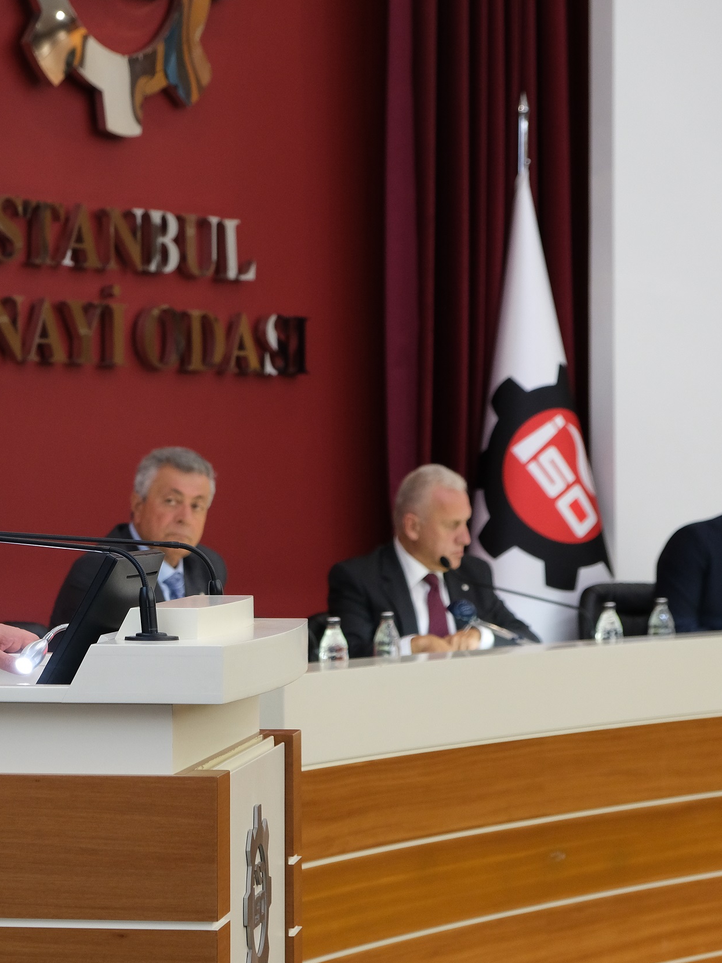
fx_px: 3337
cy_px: 482
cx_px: 127
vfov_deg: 16.4
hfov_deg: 12.3
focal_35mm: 120
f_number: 4
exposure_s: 1/40
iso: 1250
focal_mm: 55
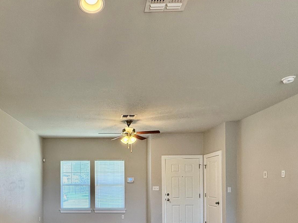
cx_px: 103
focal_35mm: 26
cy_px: 183
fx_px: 224
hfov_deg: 65.8
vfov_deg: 49.5
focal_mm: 2.22
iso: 160
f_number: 2.2
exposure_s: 1/120
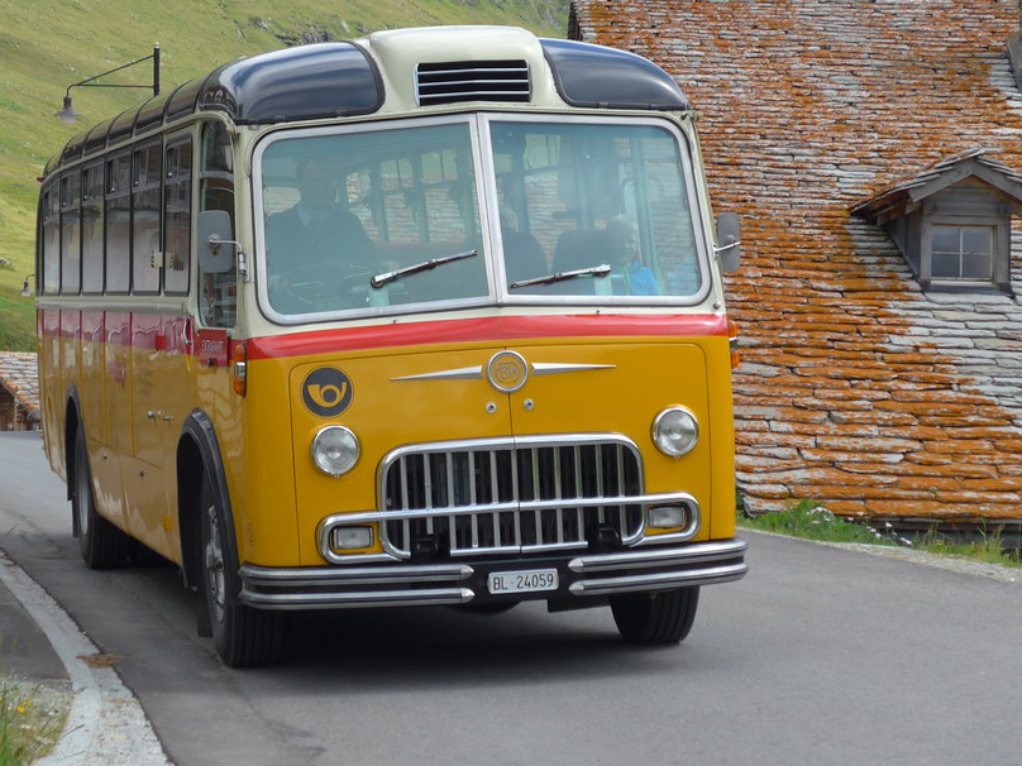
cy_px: 287
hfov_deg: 18.8
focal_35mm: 104
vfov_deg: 14.2
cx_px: 348
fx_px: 3070
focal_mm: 14.2
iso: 80
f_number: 4.1
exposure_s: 1/500
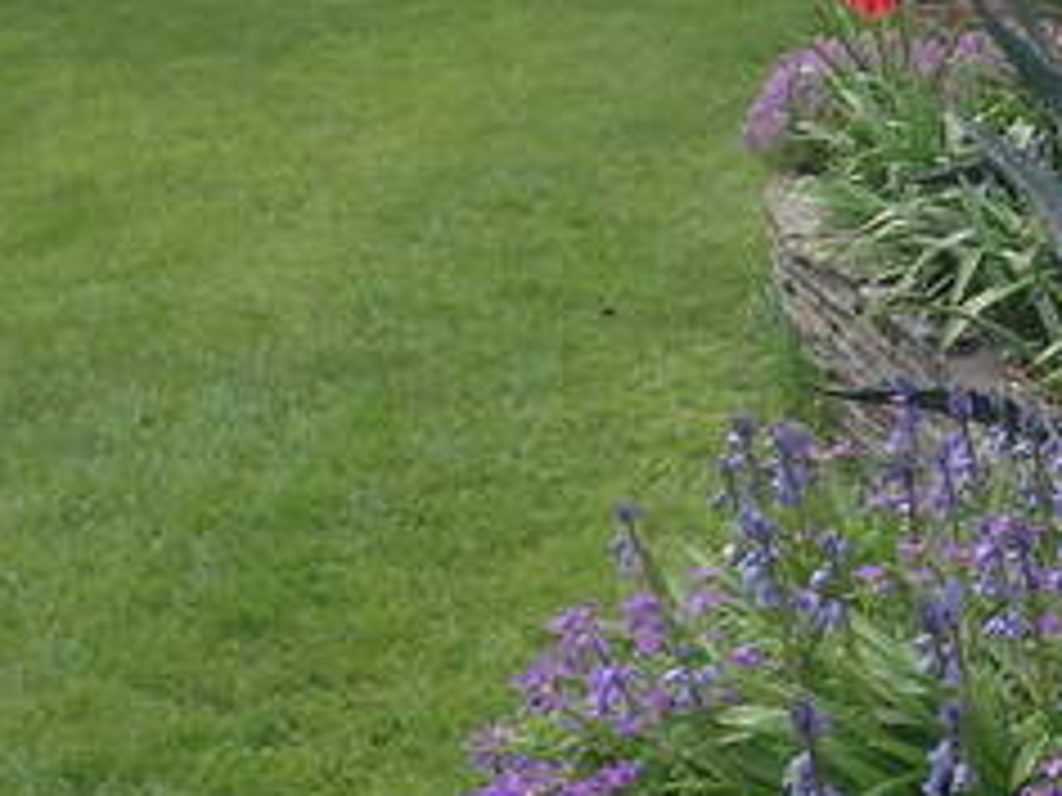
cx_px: 1224
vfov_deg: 12.6
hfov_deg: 16.2
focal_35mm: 117
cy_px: 207
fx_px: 3589
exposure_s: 1/657
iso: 50
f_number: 2.4
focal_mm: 4.28
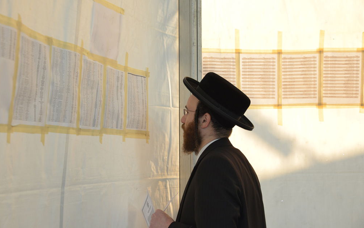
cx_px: 180
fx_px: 595
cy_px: 117
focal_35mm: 60
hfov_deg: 34.0
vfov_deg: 21.6
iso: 2000
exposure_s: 1/100
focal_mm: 58
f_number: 5.6
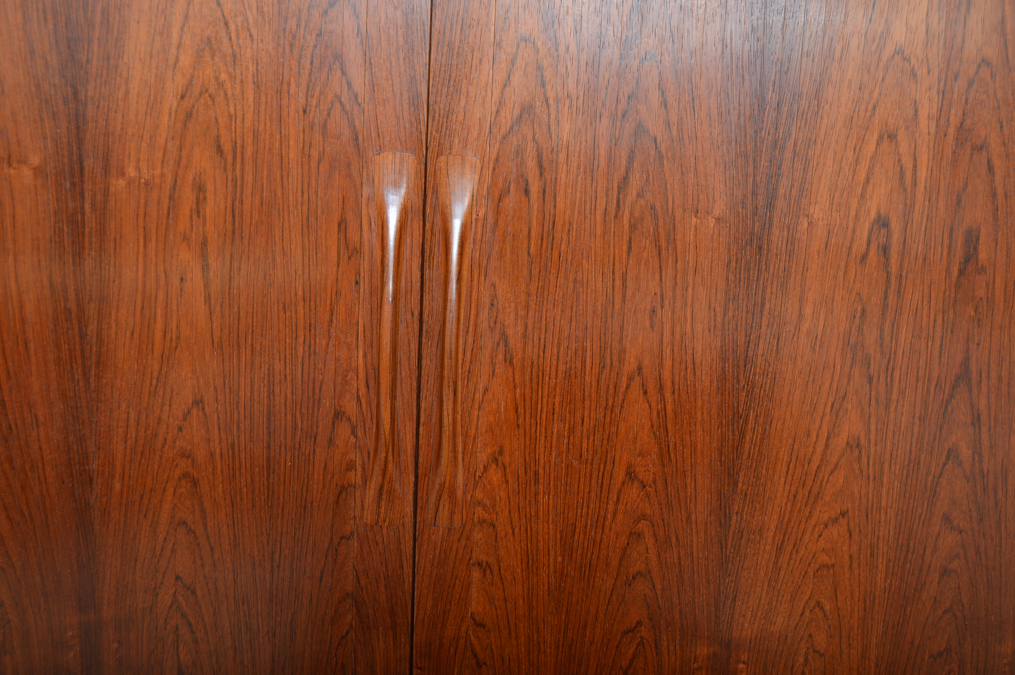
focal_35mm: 33
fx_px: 930
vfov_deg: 39.9
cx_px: 508
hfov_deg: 57.3
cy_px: 338
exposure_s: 1/200
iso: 200
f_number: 3.5
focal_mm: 22
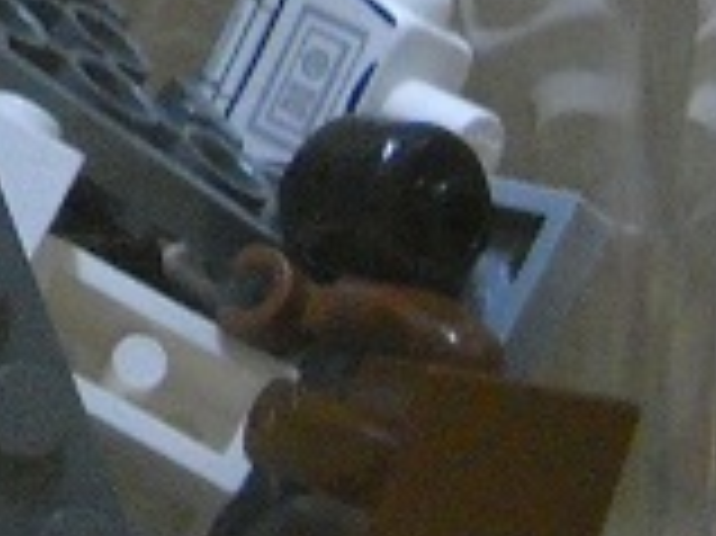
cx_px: -833
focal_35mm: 206
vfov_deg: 7.0
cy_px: -414
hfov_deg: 8.9
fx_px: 4258
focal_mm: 6.72
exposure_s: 1/8
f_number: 3.1
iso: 455
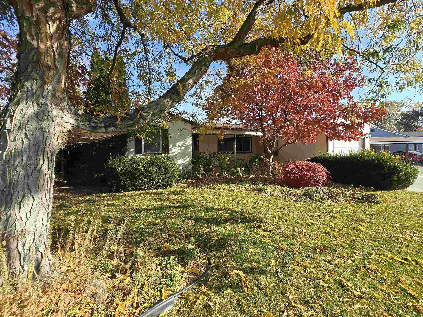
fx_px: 159
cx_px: 212
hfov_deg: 106.2
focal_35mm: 13
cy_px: 158
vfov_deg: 89.9
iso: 50
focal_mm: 2.2
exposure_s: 1/823
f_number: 2.2
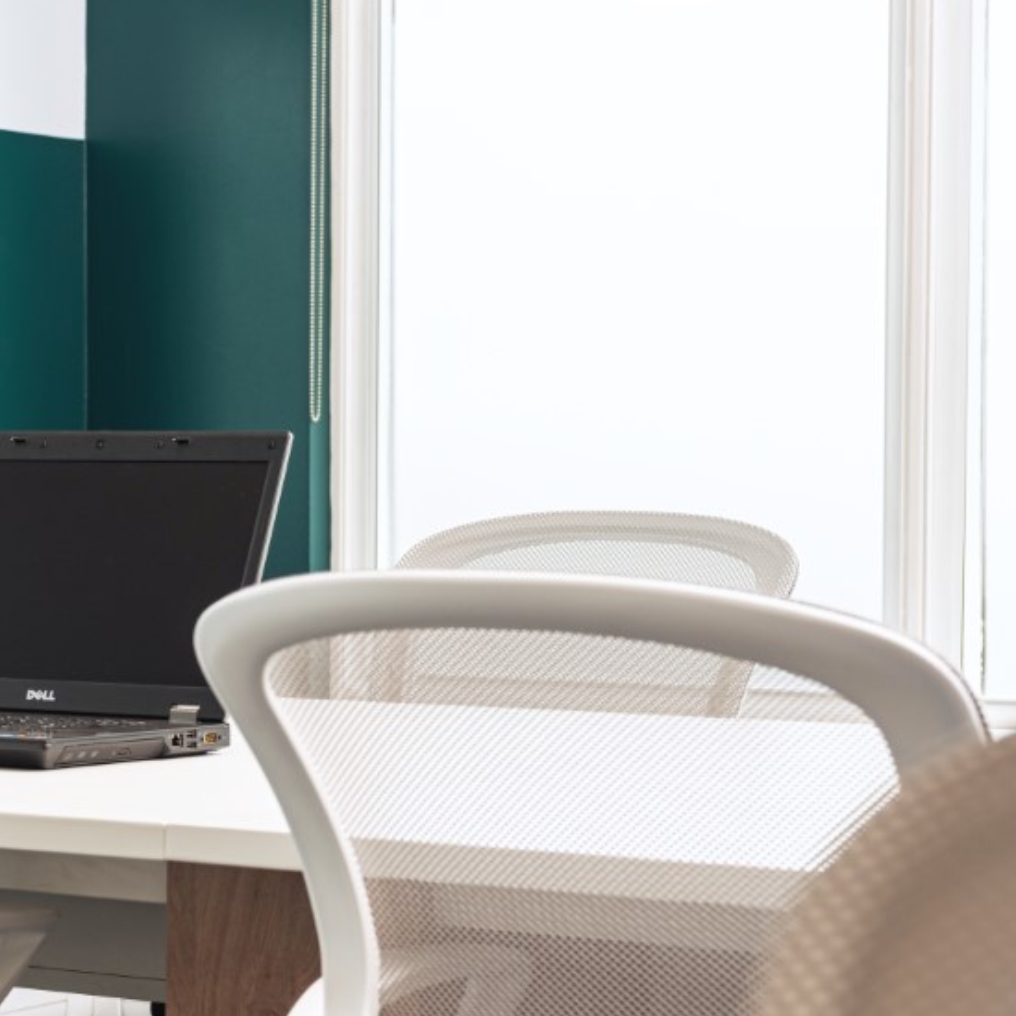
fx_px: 3885
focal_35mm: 117
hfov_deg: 14.7
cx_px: 35
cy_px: 597
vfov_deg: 14.9
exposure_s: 1/100
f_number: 8
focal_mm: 70
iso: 200
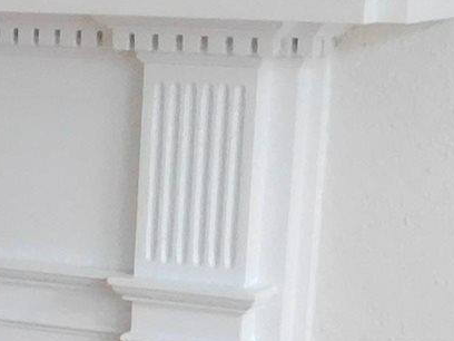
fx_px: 2269
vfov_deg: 8.3
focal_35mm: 173
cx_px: -423
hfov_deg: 10.6
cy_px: 568
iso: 320
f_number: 3
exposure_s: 1/30
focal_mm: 4
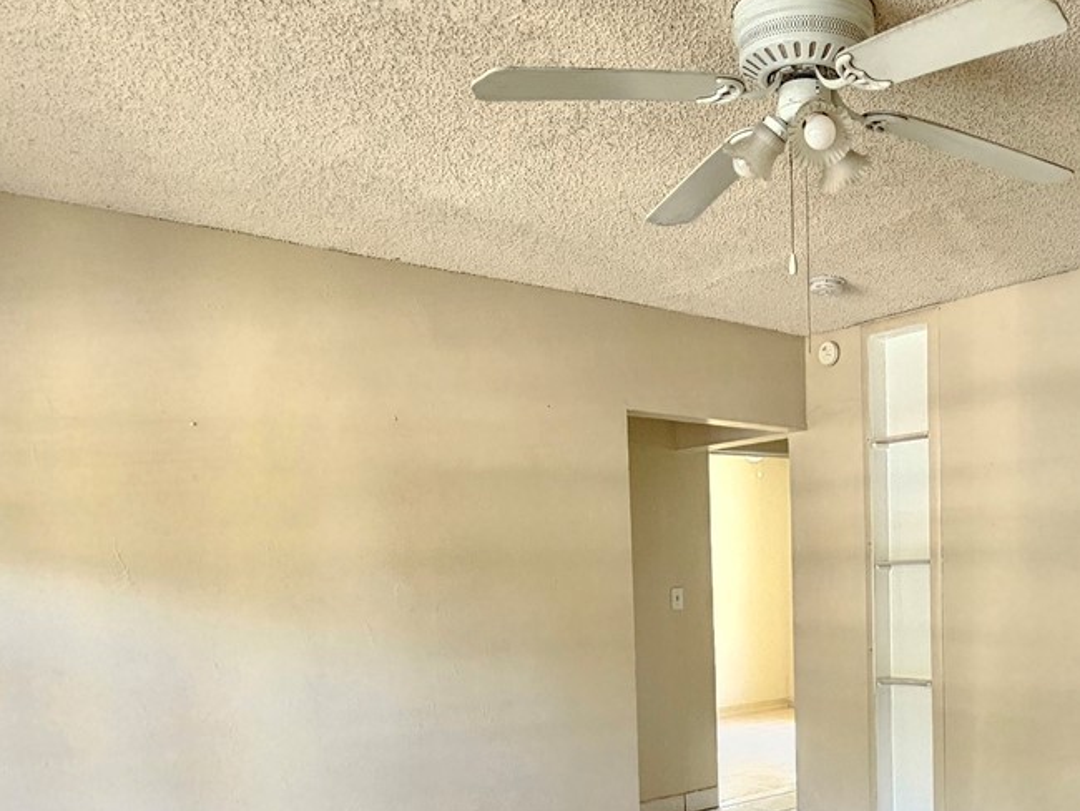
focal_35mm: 32
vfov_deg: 42.3
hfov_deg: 54.6
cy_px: 643
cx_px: 784
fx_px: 999
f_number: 2.2
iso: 320
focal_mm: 2.2
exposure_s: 1/30
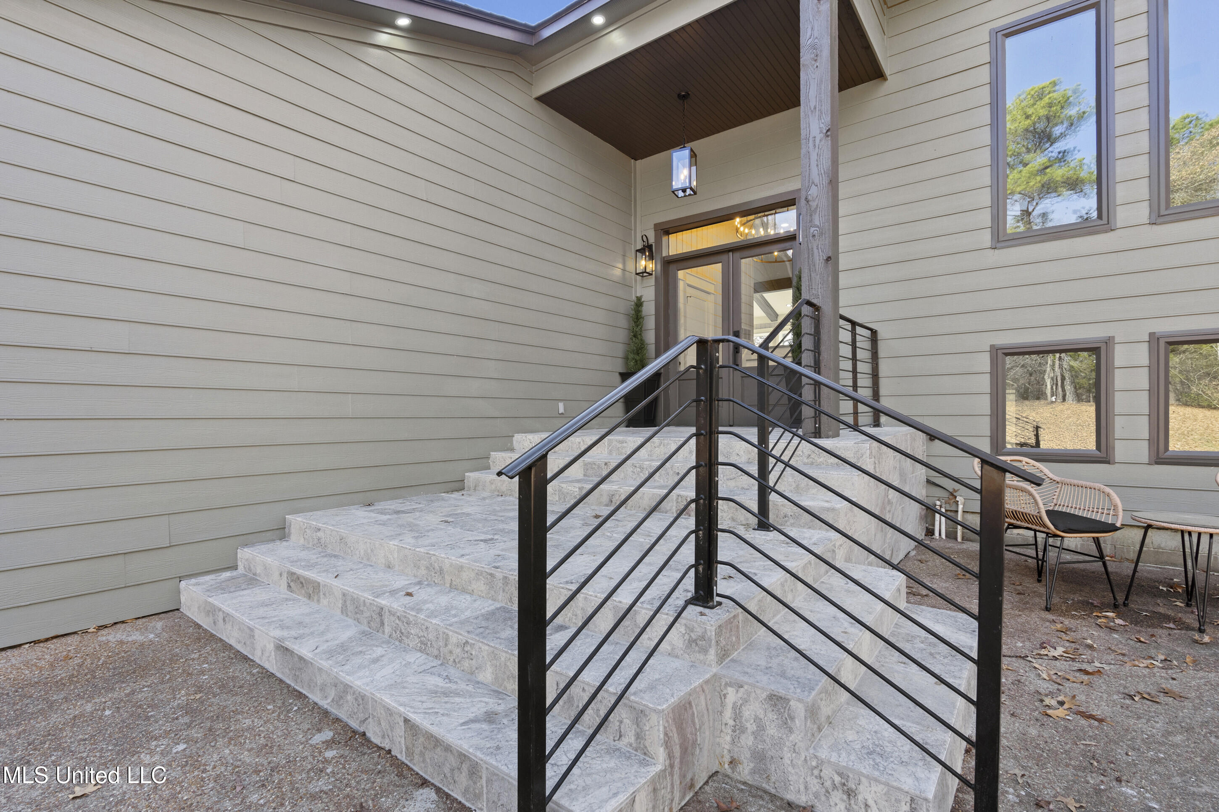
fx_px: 542
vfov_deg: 73.7
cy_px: 406
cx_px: 610
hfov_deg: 96.7
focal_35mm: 16
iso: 800
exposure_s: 1/30
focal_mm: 16
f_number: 9
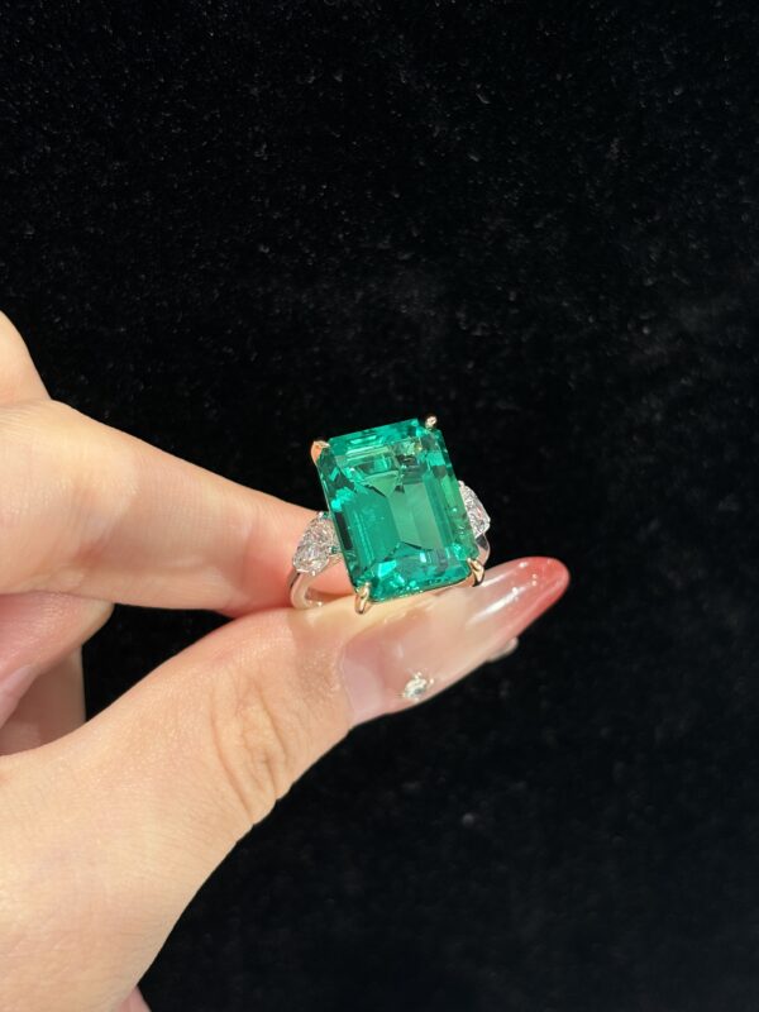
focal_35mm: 52
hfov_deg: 28.0
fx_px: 1520
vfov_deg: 36.8
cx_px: 380
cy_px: 506
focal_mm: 5.96
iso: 25
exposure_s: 1/113
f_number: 1.6
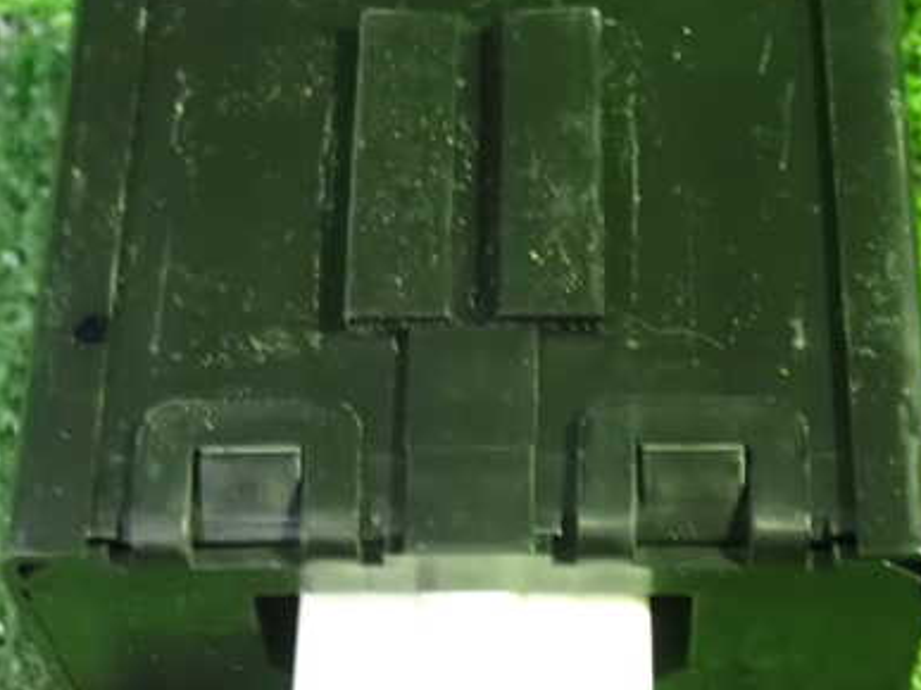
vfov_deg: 16.4
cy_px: 333
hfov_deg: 21.8
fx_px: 2394
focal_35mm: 90
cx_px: 481
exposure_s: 1/13
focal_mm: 10.35
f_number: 3.5
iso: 1600
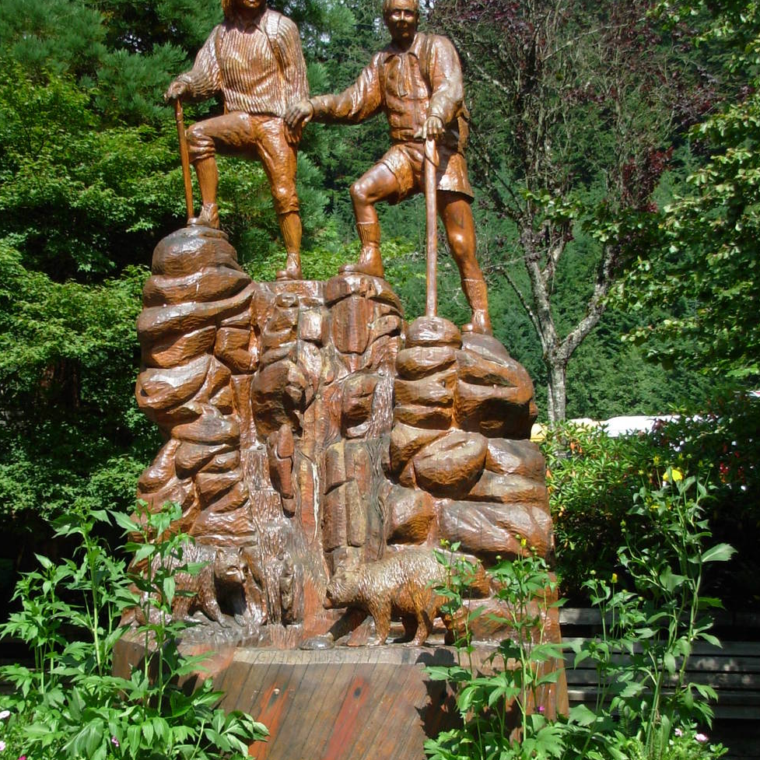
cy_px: 496
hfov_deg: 31.1
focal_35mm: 55
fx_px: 1366
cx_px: 333
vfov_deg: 30.9
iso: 50
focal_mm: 6.3
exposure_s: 1/683
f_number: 2.9
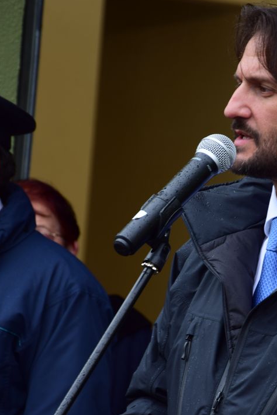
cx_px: 230
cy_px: 288
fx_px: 3450
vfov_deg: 6.9
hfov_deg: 4.6
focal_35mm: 299
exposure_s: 1/40
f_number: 5.6
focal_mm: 105
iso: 100
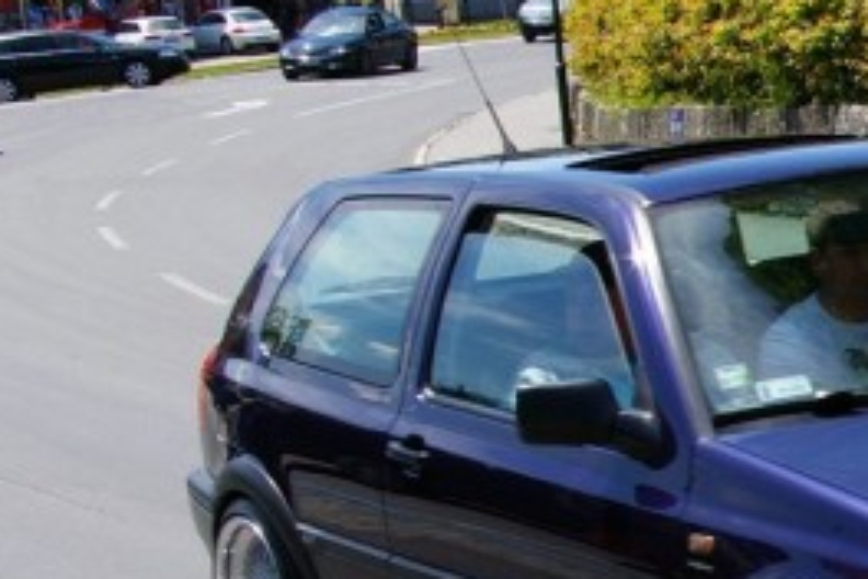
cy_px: 469
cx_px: 1240
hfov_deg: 17.2
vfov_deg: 12.5
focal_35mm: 109
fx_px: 2628
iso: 200
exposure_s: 1/180
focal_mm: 24
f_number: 8
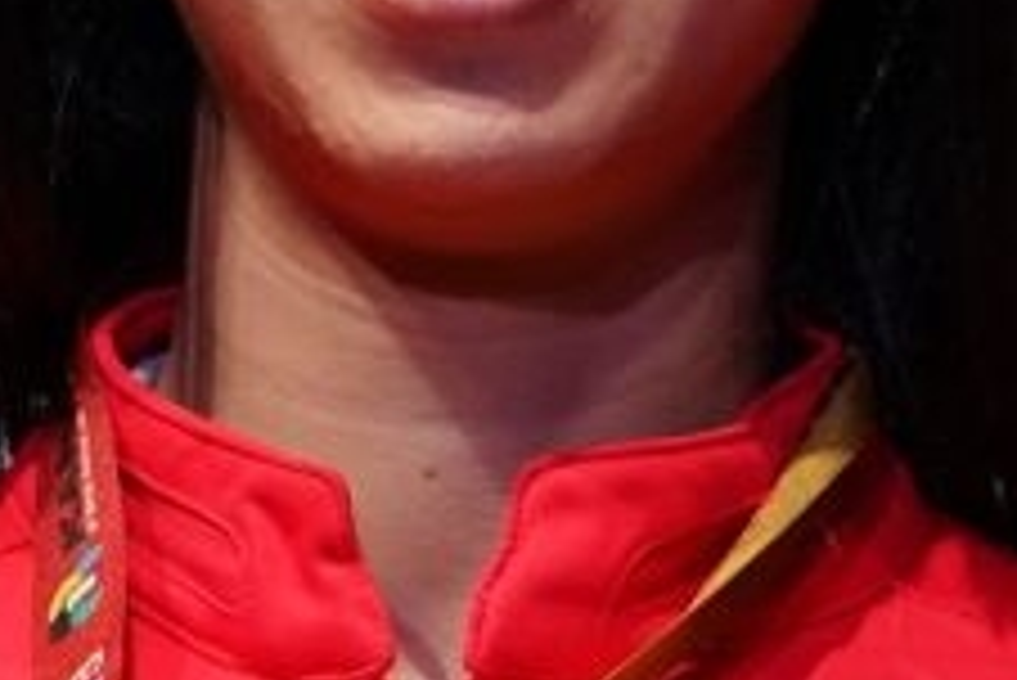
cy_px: 797
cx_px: 356
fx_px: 38443
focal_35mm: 1360
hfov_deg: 1.5
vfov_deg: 1.0
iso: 1250
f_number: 3.5
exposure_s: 1/250
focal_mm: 171
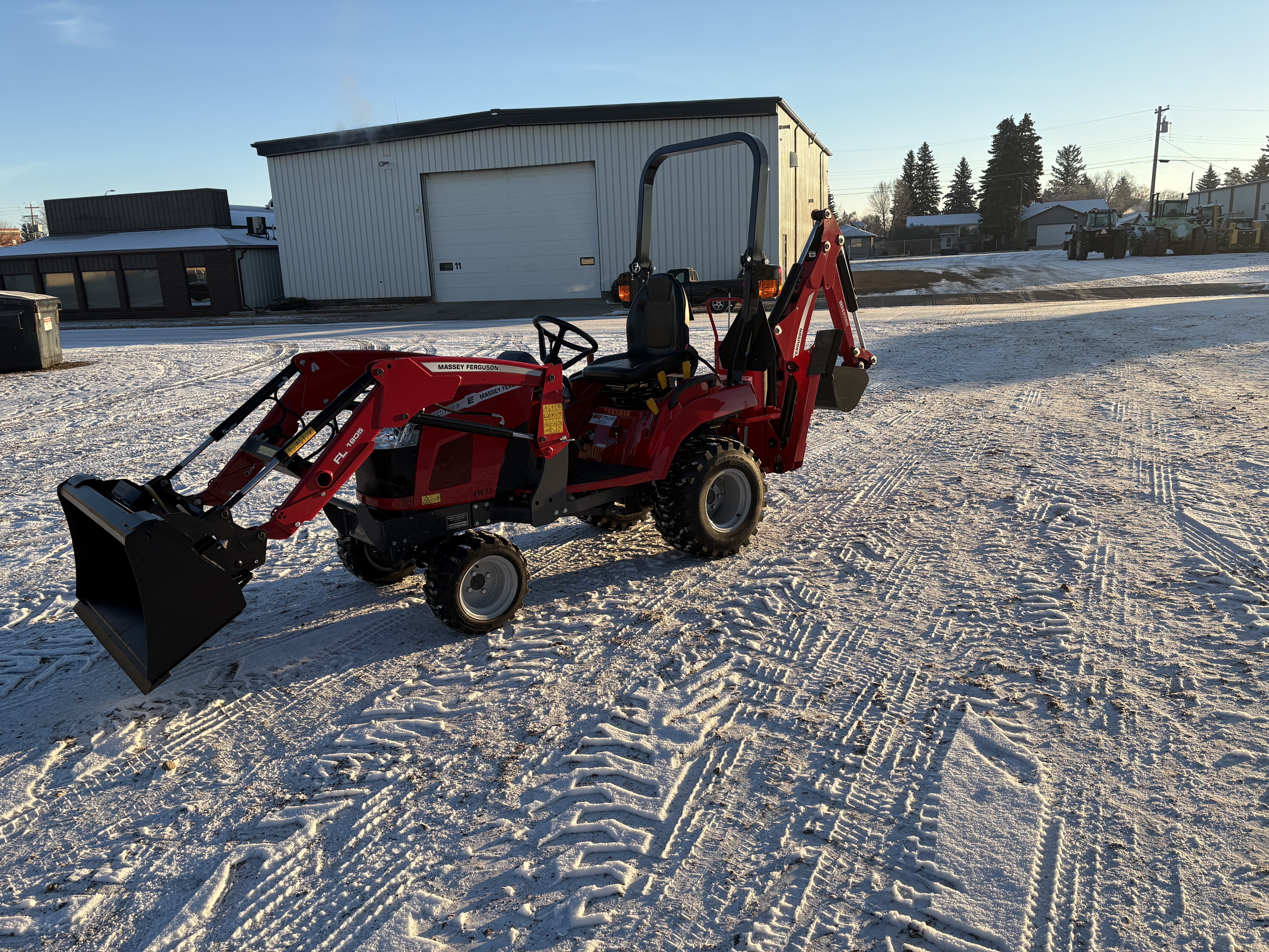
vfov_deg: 53.1
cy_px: 476
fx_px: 953
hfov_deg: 67.3
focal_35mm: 26
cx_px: 634
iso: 50
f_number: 1.6
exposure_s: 1/1393
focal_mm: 5.96
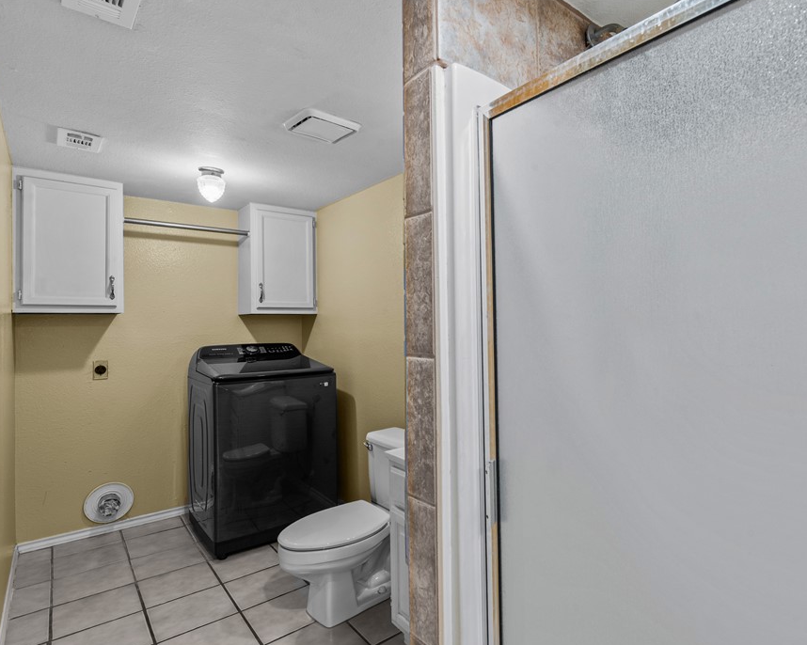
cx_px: 484
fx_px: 454
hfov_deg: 82.3
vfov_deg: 70.8
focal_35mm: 19
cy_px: 336
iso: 250
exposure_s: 1/1.25
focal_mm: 16
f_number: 10
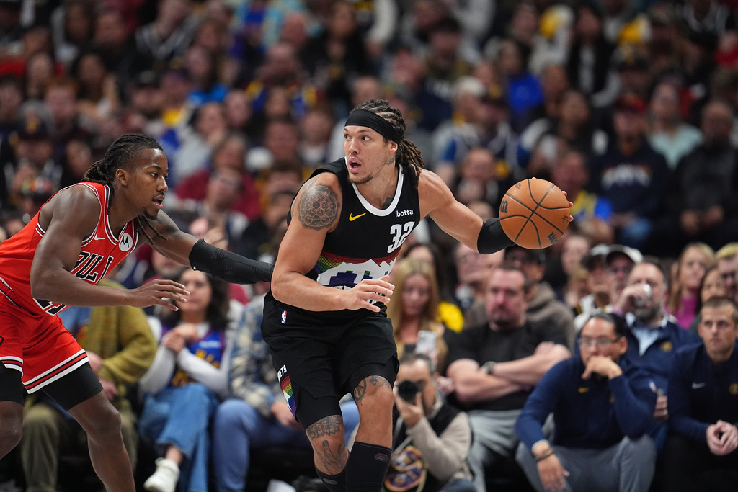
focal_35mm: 400
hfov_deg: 5.2
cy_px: 246
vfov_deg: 3.4
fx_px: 8201
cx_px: 369
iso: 5000
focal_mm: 400
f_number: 3.2
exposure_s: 1/1600
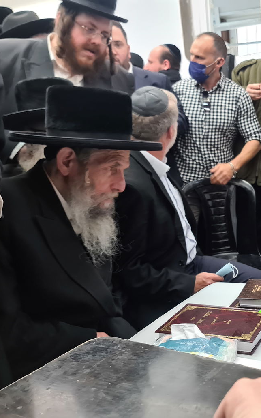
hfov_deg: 33.3
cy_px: 207
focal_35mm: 36
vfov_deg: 54.0
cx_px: 240
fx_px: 410
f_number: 1.8
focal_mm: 7
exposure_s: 1/50
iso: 50
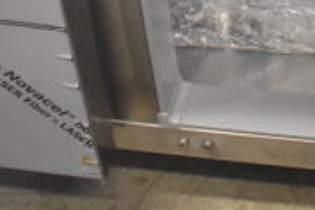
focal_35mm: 93
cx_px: 324
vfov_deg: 13.6
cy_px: -130
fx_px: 814
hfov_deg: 21.1
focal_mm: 18
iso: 4500
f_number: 3.5
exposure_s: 1/125
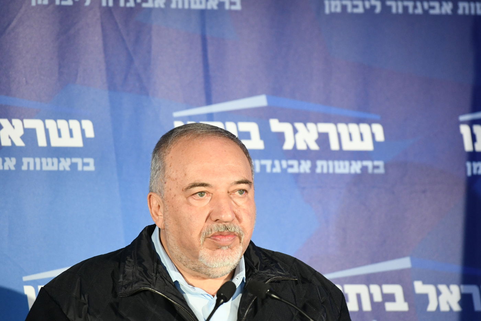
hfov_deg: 6.9
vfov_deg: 4.6
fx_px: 4008
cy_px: 160
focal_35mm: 300
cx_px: 240
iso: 2000
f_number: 3.5
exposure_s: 1/250
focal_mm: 200
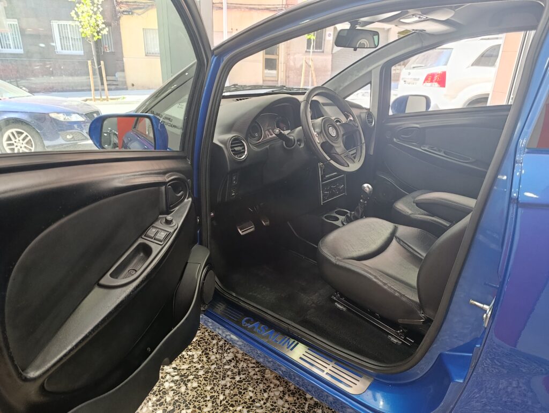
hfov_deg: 73.8
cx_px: 274
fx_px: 365
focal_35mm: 23
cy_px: 206
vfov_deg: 59.0
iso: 862
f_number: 1.65
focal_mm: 6.11
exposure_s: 1/100
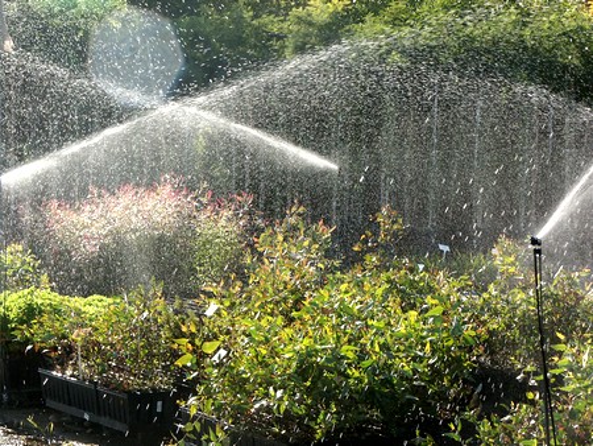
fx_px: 2211
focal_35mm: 129
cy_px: 223
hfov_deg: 15.3
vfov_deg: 11.5
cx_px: 296
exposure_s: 1/350
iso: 100
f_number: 5.6
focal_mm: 32.57
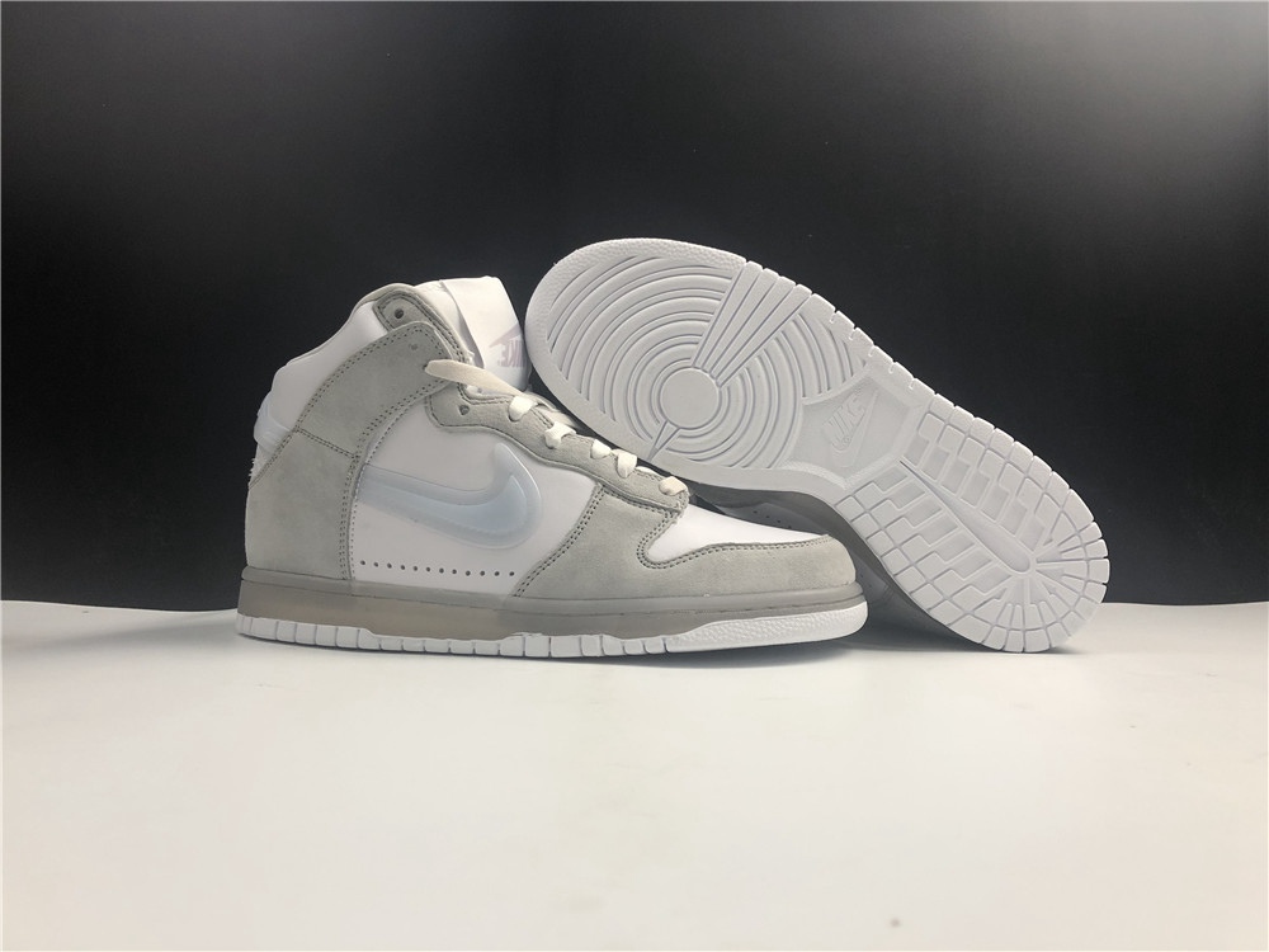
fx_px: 1026
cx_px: 634
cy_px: 476
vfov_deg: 49.7
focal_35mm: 28
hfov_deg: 63.4
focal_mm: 4
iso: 25
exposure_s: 1/100
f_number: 1.8
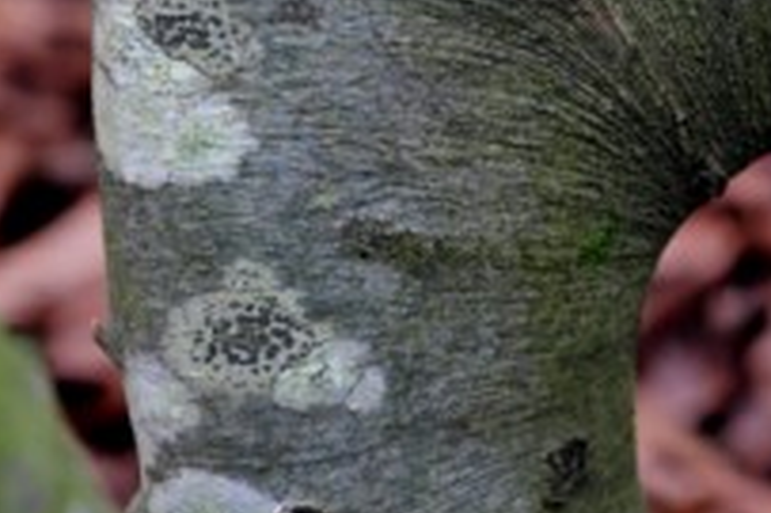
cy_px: 4
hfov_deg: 10.2
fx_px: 4280
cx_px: 691
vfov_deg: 6.8
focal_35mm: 200
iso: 400
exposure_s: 1/550
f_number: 2.8
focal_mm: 50
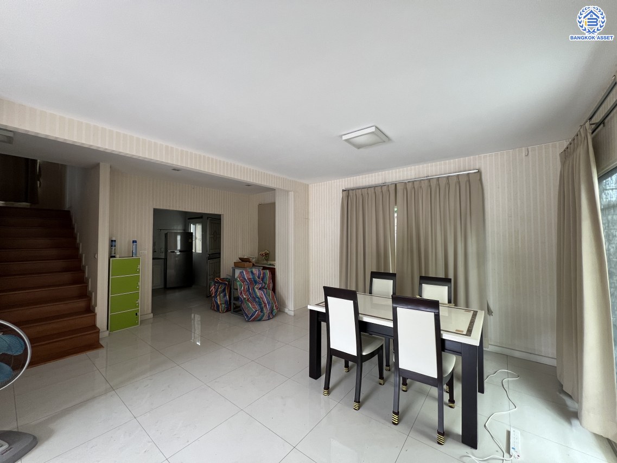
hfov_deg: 106.2
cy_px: 232
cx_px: 308
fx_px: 232
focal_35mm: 13
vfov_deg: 89.9
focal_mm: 1.57
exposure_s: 1/1233
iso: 32
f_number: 1.8
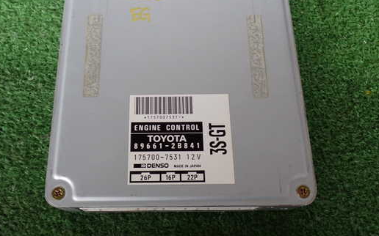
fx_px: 382
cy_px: 97
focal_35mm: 37
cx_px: 168
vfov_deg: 34.3
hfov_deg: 52.7
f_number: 2.3
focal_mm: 5.4
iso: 200
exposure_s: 1/50
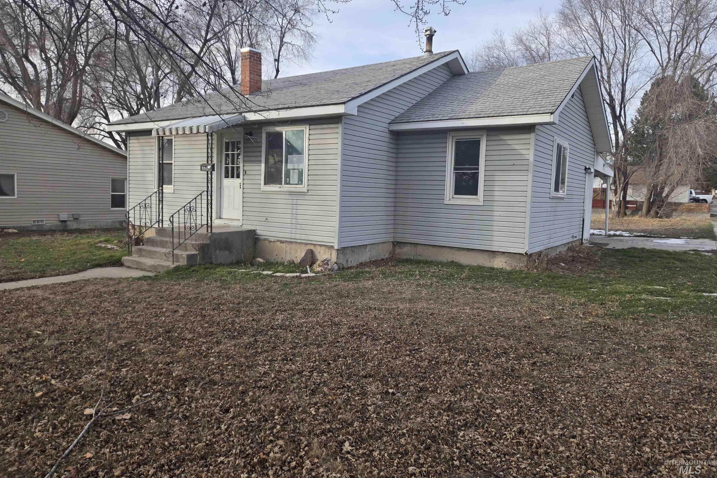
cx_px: 359
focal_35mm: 24
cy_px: 217
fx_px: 478
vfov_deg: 53.1
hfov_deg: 73.7
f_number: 1.8
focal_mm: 5.4
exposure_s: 1/548
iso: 25
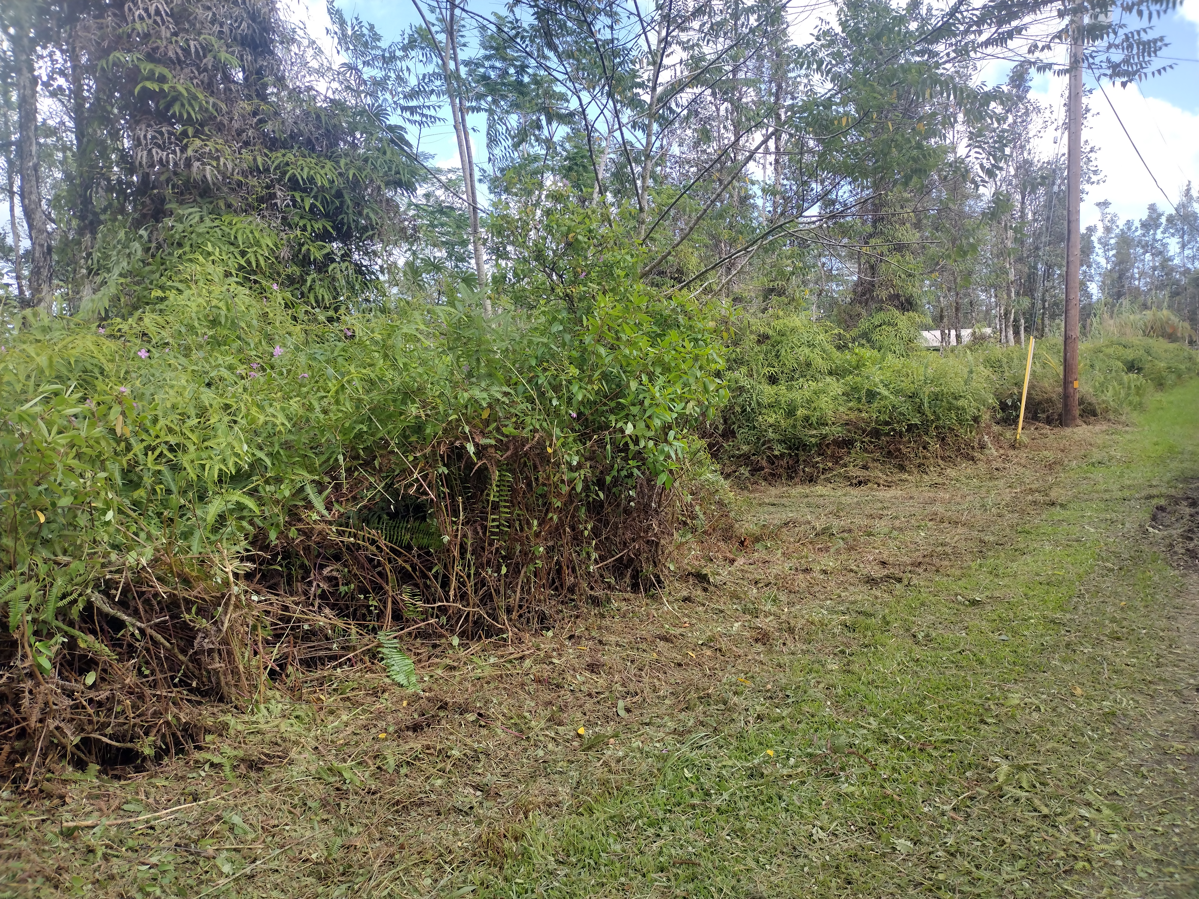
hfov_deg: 65.3
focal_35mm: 27
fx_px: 935
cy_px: 450
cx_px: 600
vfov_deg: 51.4
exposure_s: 1/586
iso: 100
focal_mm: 4.71
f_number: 1.7
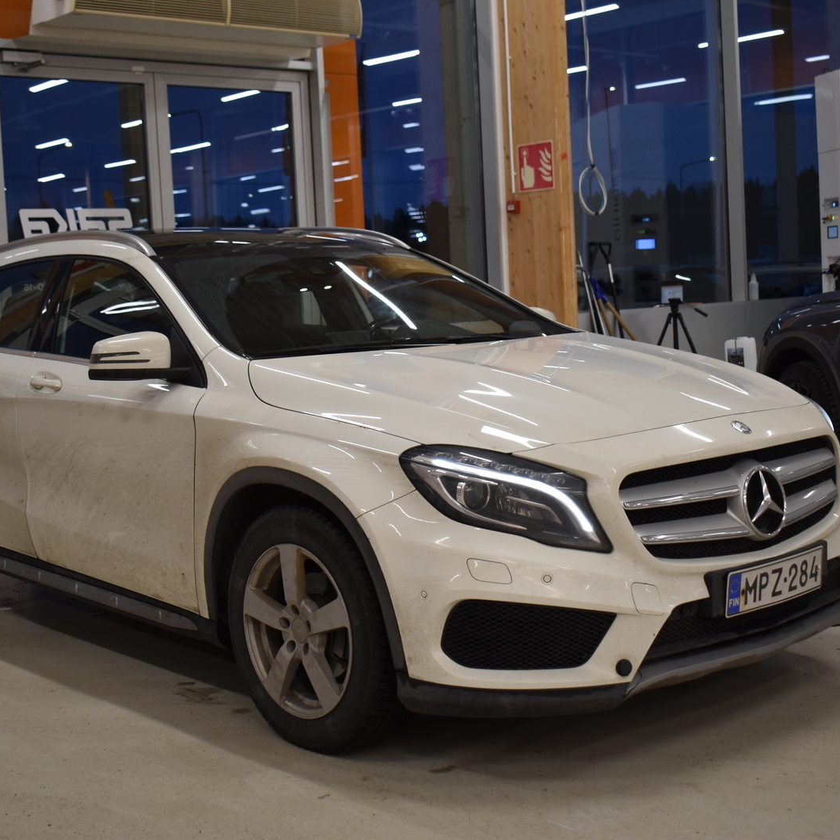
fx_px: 1336
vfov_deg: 34.9
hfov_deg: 34.9
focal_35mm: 49
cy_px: 413
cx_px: 384
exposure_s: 1/90
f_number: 4.8
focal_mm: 25
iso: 400
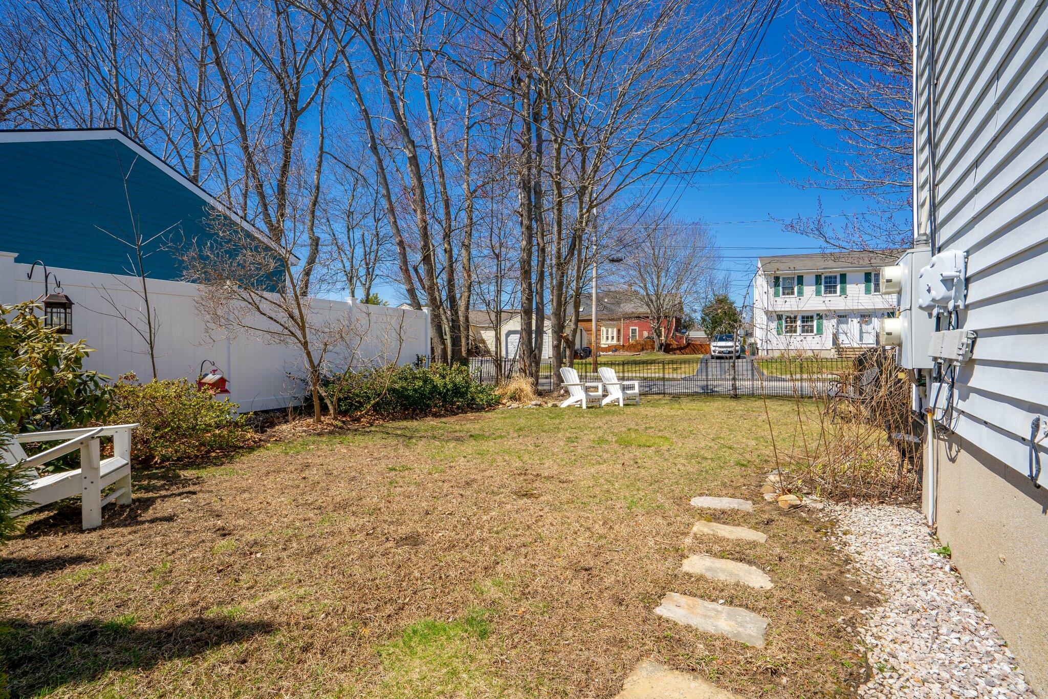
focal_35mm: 16
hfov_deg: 96.7
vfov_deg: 73.7
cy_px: 350
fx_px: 466
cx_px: 524
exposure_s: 1/125
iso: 50
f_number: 11
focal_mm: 16
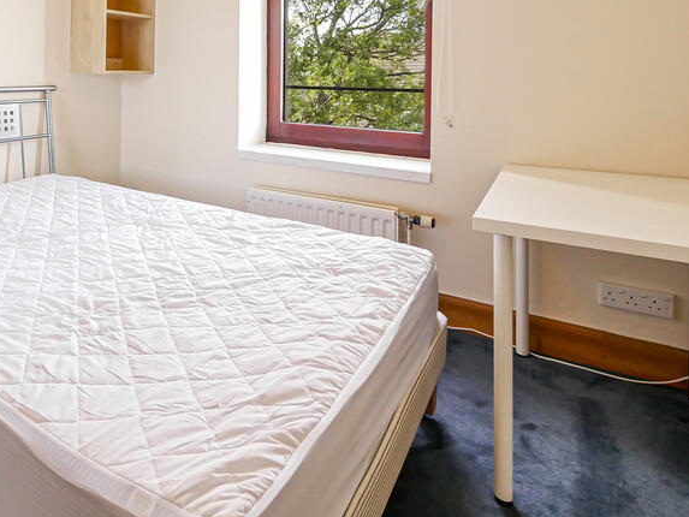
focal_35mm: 25
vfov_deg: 50.7
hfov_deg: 63.9
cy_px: 85
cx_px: 148
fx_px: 498
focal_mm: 7
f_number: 4
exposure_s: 1/60
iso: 800
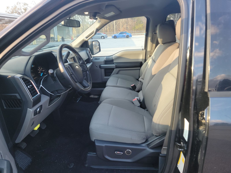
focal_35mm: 24
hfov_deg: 71.6
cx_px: 116
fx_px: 160
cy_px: 86
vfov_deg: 56.8
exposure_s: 1/59
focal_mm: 6.7
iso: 99
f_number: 1.8
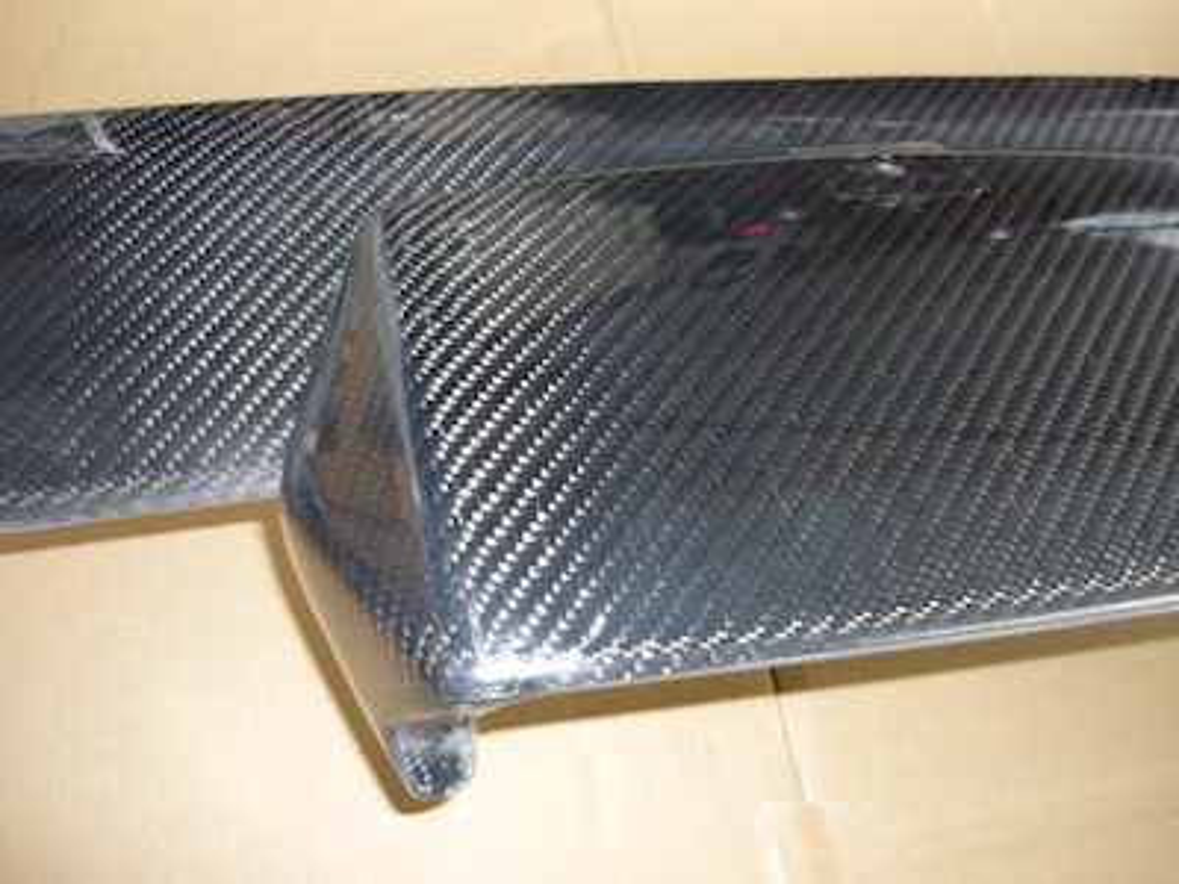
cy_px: 442
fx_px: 1124
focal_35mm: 33
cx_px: 590
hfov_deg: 55.4
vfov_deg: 42.9
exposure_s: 1/30
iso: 100
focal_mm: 5.5
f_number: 2.8
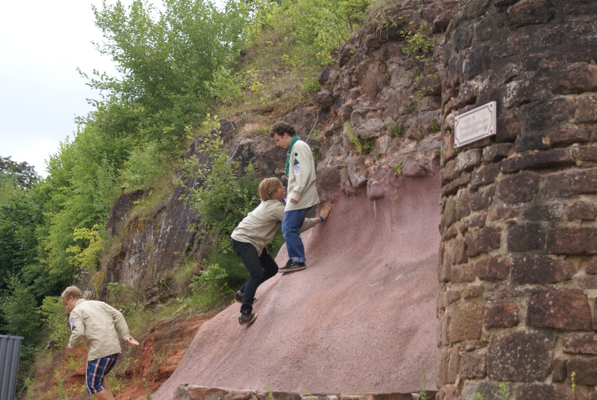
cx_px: 298
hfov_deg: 24.6
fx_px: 1369
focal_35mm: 82
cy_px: 200
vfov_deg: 16.6
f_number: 5.6
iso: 160
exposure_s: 1/200
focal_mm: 55
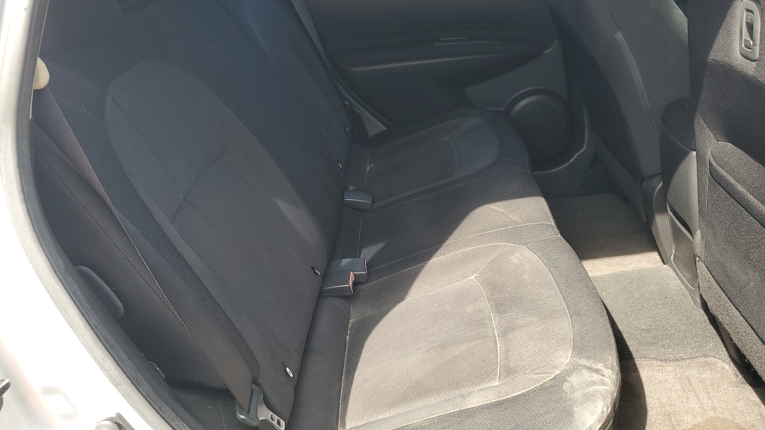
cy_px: 184
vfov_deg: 40.1
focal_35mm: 29
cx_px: 383
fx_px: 588
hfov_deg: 66.1
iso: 50
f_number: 1.5
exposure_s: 1/238
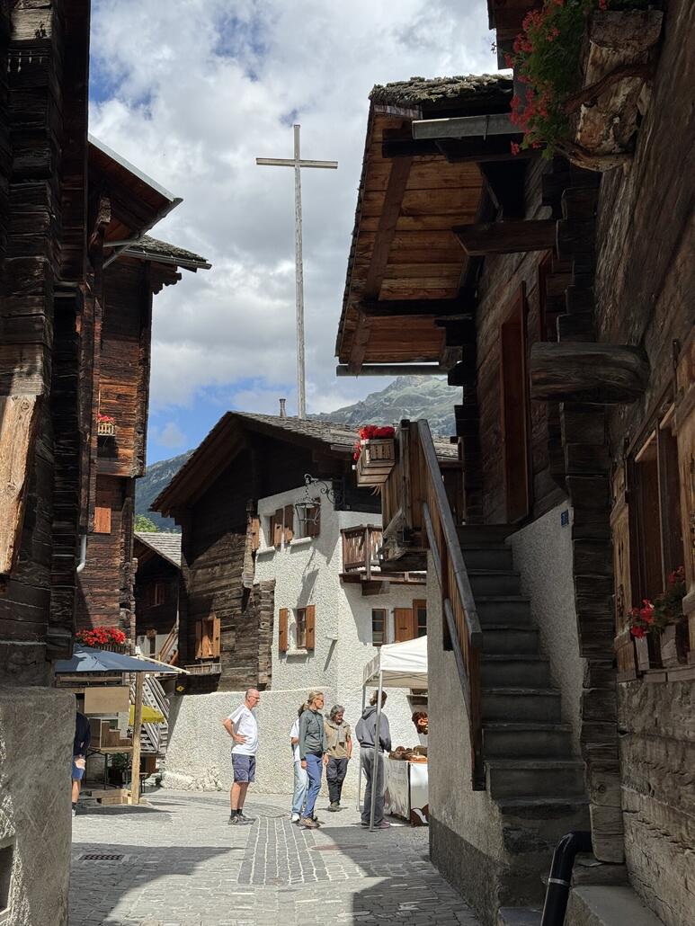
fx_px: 1284
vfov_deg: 39.6
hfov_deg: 30.3
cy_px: 463
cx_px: 348
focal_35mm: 48
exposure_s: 1/4310
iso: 64
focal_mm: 6.76
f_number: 1.78
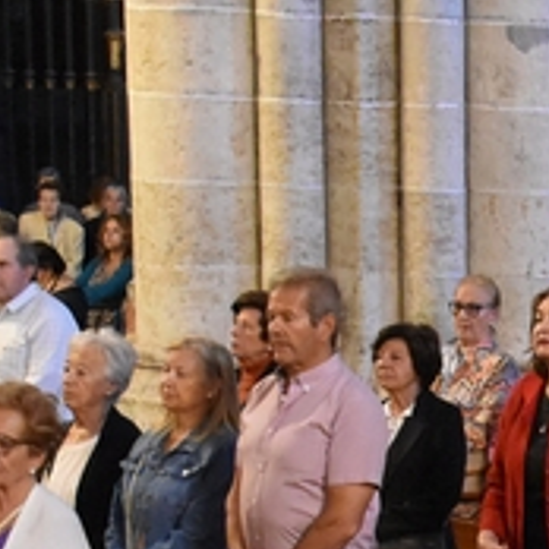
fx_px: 2731
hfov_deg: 10.5
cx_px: 1098
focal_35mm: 152
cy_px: 571
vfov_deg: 11.3
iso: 5600
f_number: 3.8
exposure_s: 1/60
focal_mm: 23
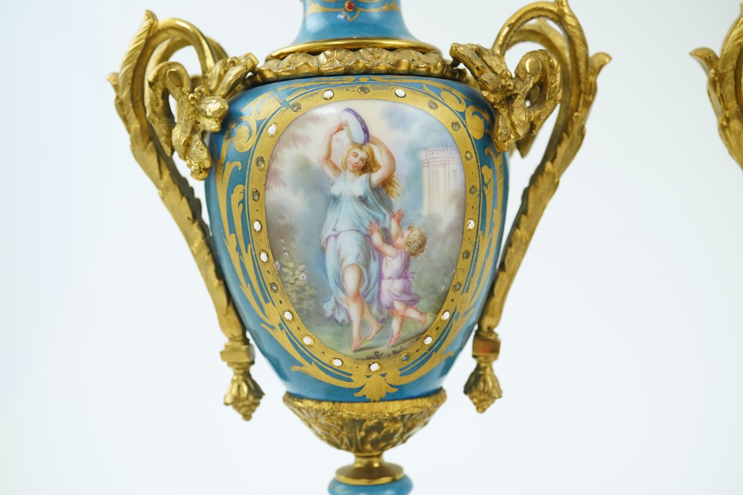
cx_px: 372
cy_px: 248
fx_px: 929
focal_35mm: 45
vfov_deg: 29.9
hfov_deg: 43.6
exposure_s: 1/50
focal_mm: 30
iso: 640
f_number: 9
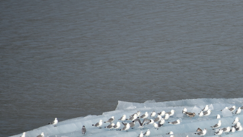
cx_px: 249
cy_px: 114
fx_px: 4241
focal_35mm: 658
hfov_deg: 3.3
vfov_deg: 1.8
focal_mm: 300
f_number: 7.1
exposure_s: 1/640
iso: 100
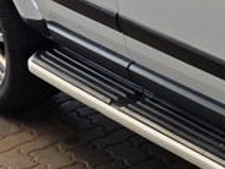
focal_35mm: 151
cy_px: -46
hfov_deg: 11.1
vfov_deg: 9.7
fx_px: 981
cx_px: 525
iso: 40
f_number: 1.7
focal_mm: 6.25
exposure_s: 1/180
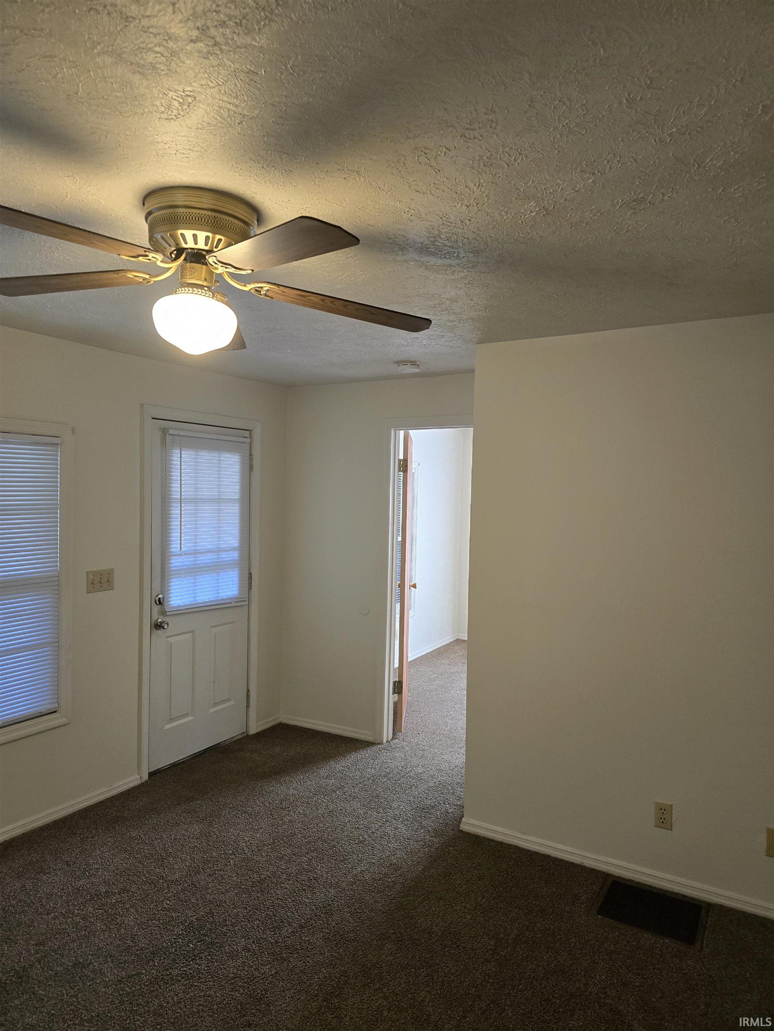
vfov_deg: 73.9
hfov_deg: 58.9
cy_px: 516
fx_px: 686
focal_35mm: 23
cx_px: 387
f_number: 1.7
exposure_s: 1/120
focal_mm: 6.3
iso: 320
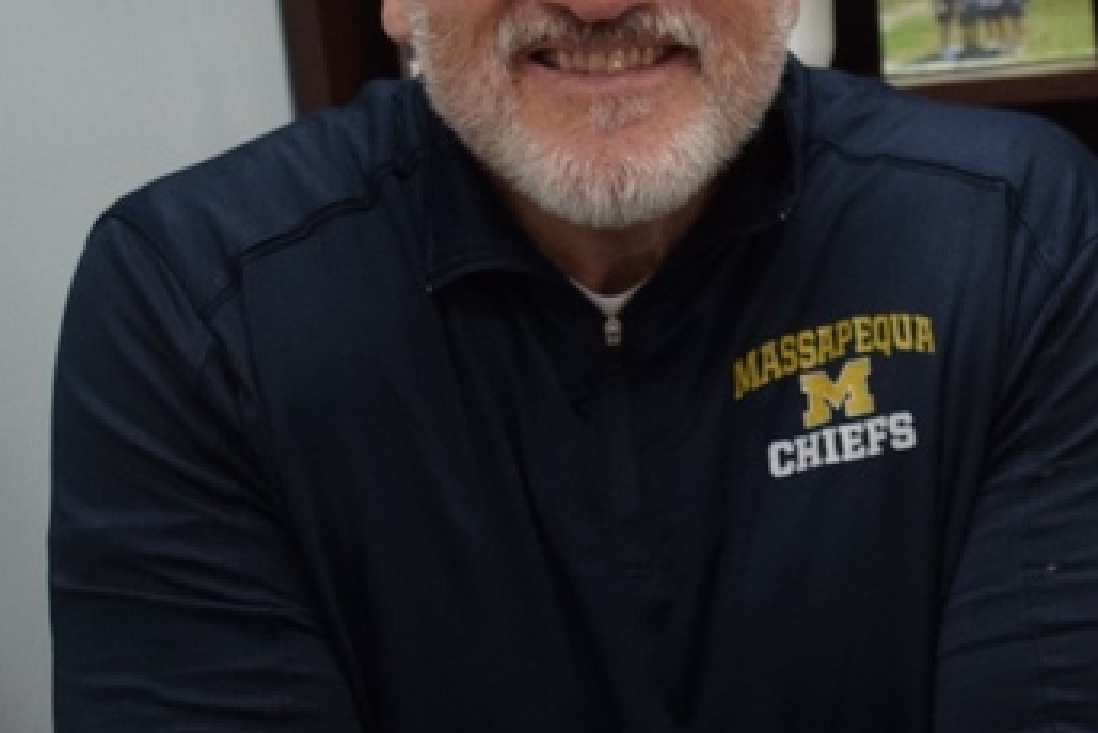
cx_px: 1274
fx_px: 3065
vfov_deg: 13.6
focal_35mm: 100
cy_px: 447
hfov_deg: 19.3
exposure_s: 1/250
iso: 2000
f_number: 4
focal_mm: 23
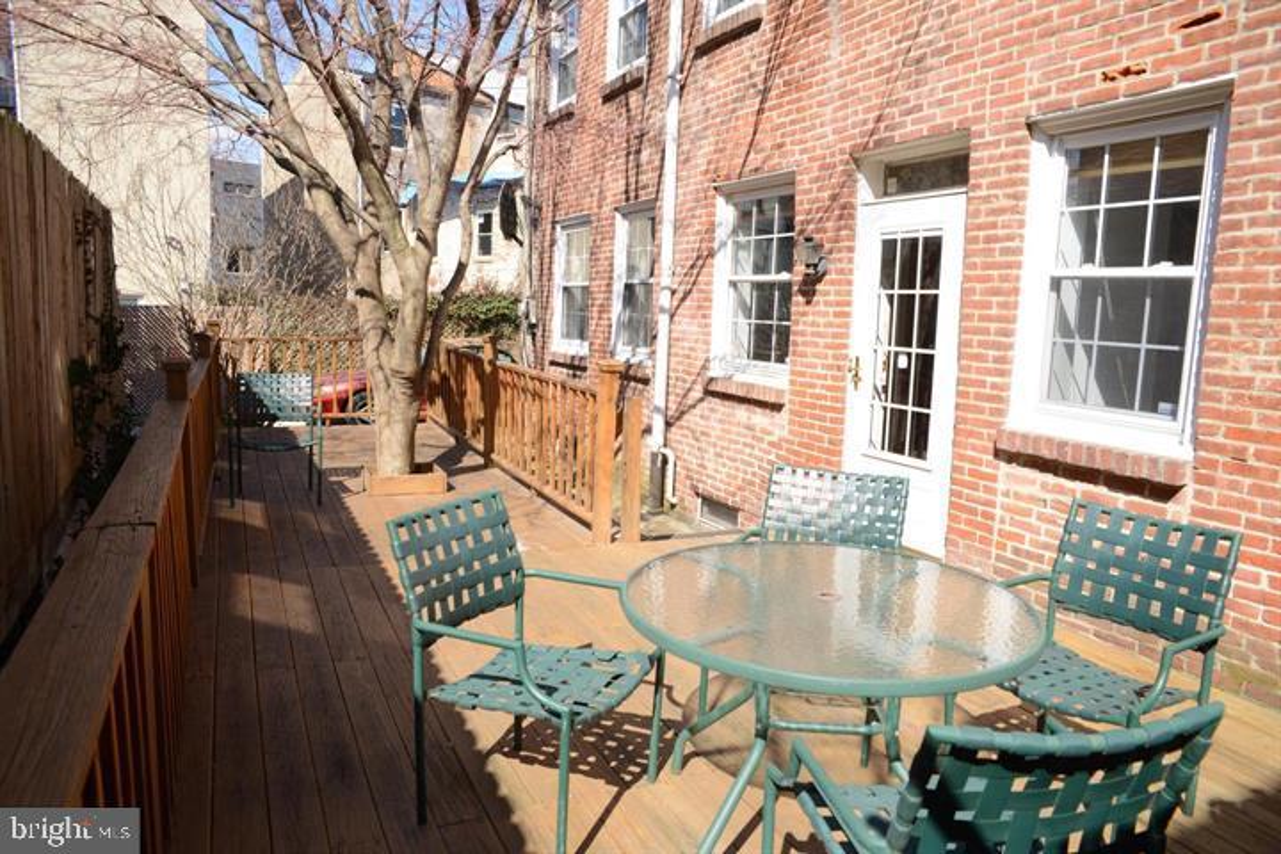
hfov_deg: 73.7
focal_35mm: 24
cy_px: 427
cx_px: 640
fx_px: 854
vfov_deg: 53.1
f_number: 8
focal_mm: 24
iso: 125
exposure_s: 1/125
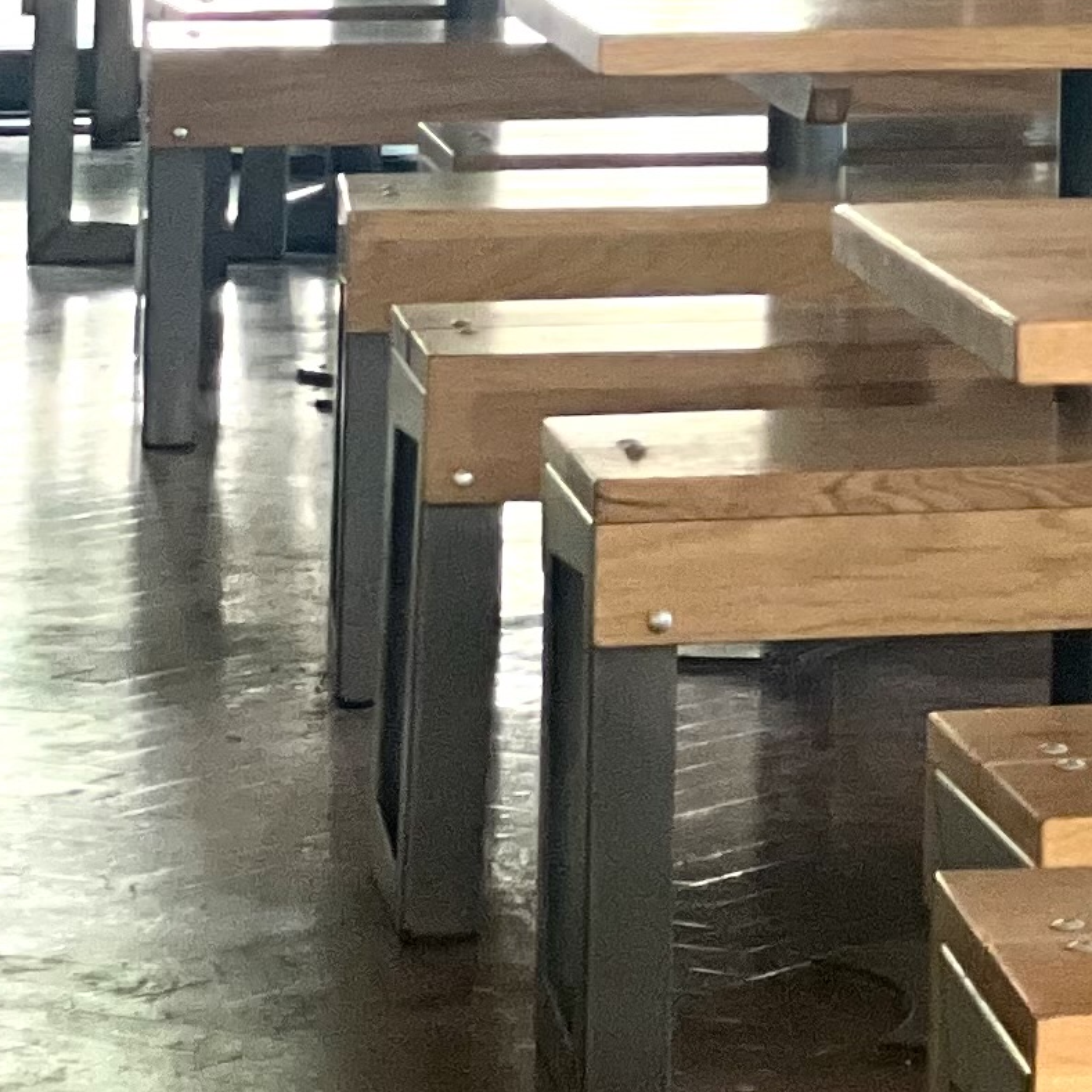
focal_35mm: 235
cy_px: -1030
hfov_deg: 7.2
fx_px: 8387
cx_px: 1989
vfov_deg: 7.2
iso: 250
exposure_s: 1/100
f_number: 2
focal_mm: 6
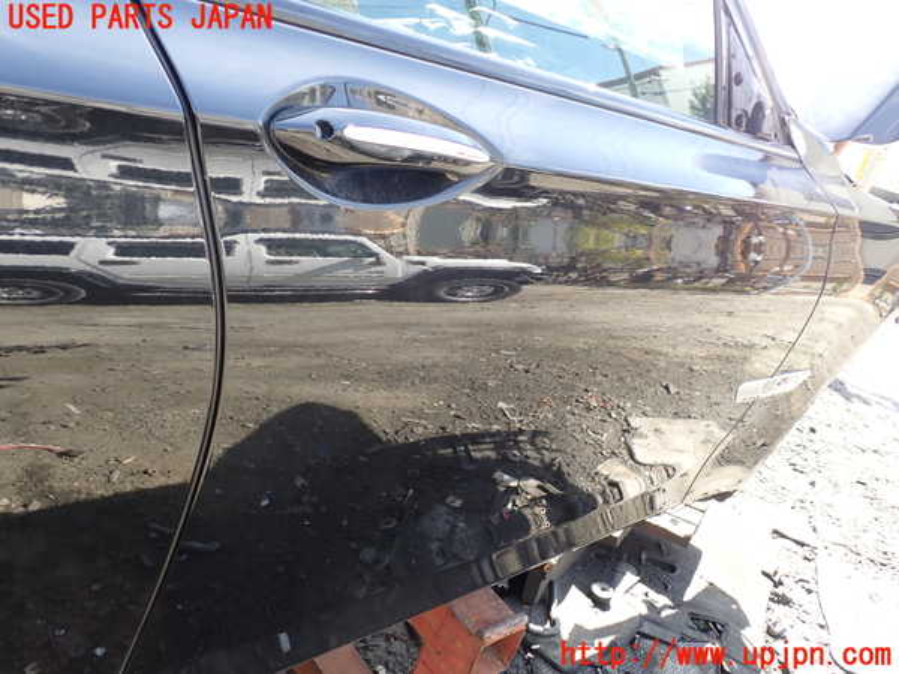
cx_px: 450
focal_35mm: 30
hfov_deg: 60.0
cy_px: 337
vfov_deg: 46.8
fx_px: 779
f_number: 3.2
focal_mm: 5.4
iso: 100
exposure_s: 1/80
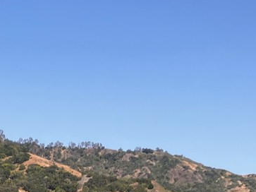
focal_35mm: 111
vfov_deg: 12.3
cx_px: -125
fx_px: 821
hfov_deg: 16.2
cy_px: 338
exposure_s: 1/1567
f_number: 1.8
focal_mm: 3.99
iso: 32
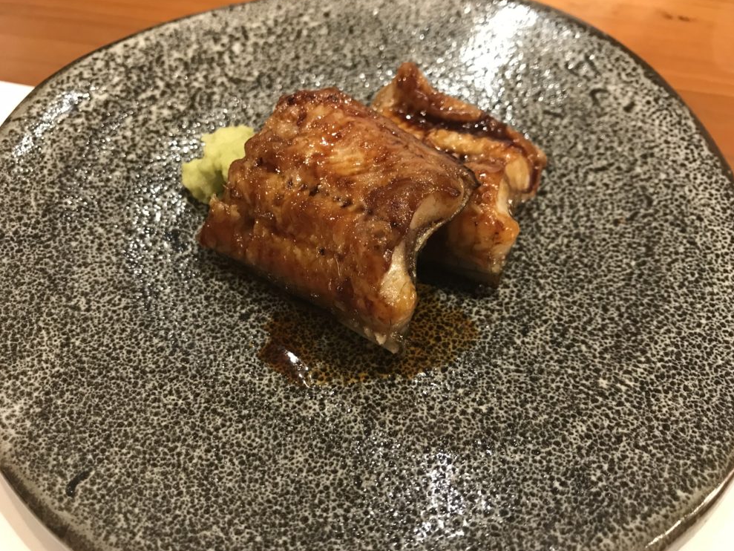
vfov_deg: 48.2
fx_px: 615
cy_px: 276
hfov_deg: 61.7
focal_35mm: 29
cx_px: 368
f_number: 1.8
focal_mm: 3.99
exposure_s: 1/9
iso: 100
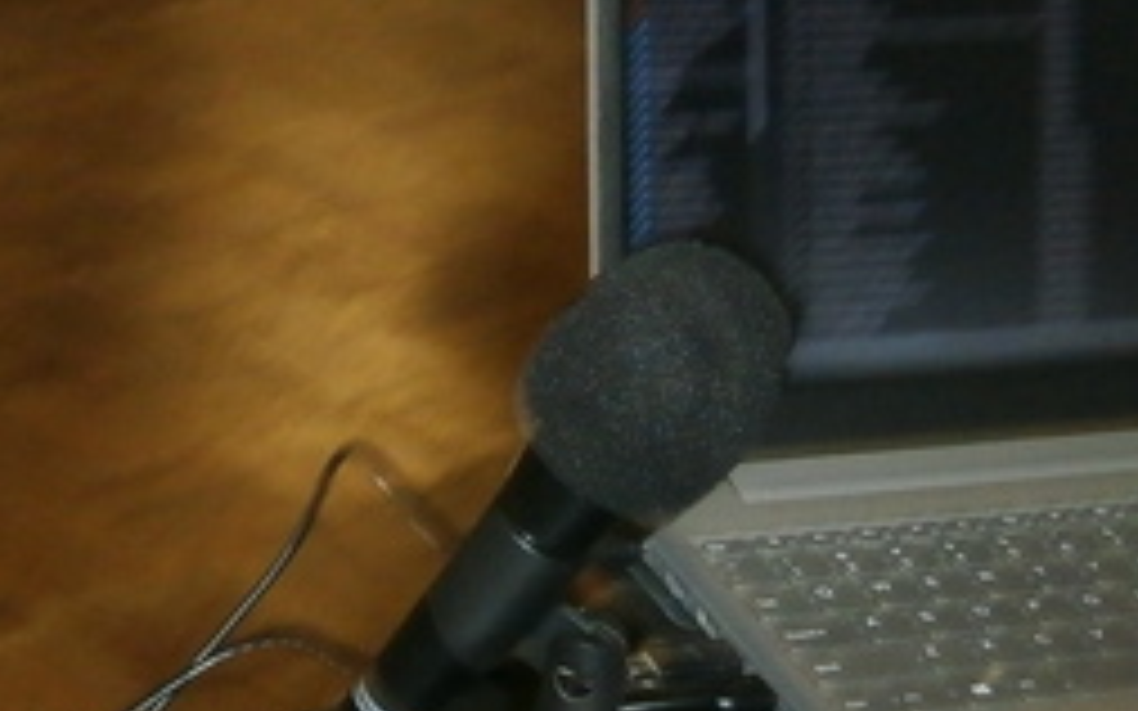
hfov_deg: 15.5
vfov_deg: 9.5
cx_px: 63
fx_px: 4124
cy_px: 1098
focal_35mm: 133
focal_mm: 5.5
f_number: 2.9
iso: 200
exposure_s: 1/30
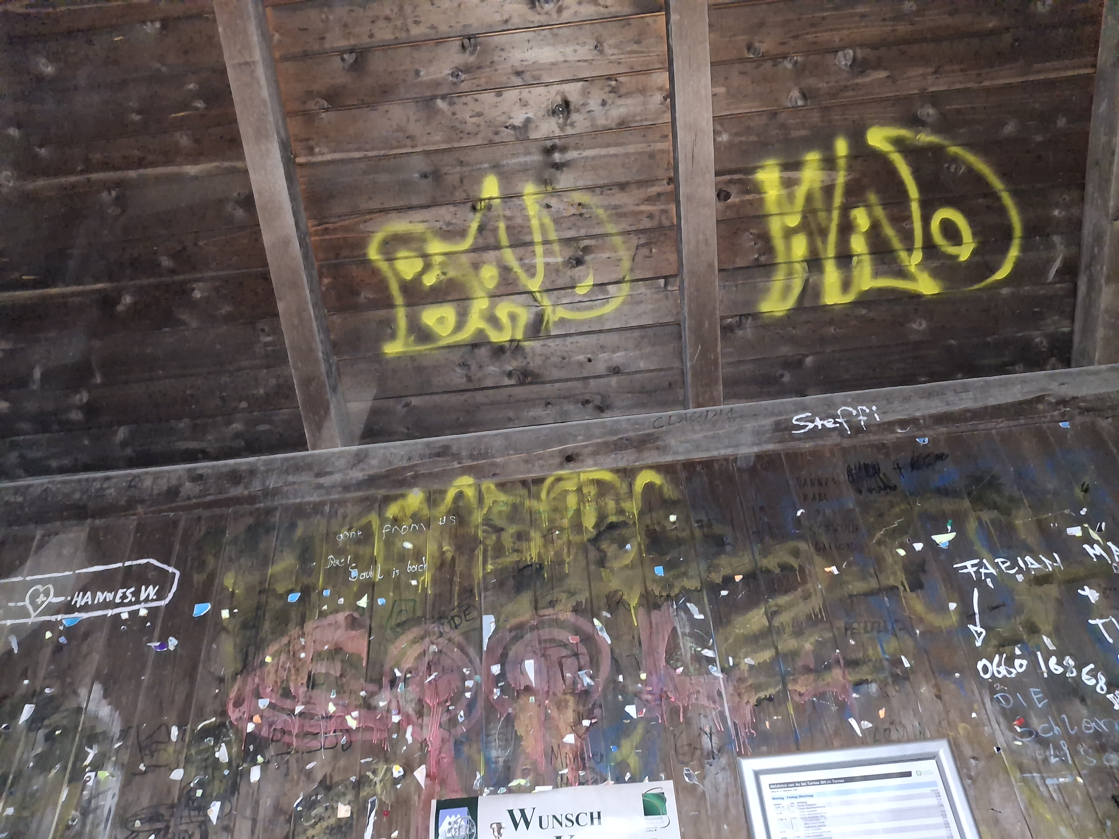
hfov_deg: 69.4
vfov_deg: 54.9
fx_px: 808
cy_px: 420
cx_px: 560
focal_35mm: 25
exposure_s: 1/20
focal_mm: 4.69
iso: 500
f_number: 1.8
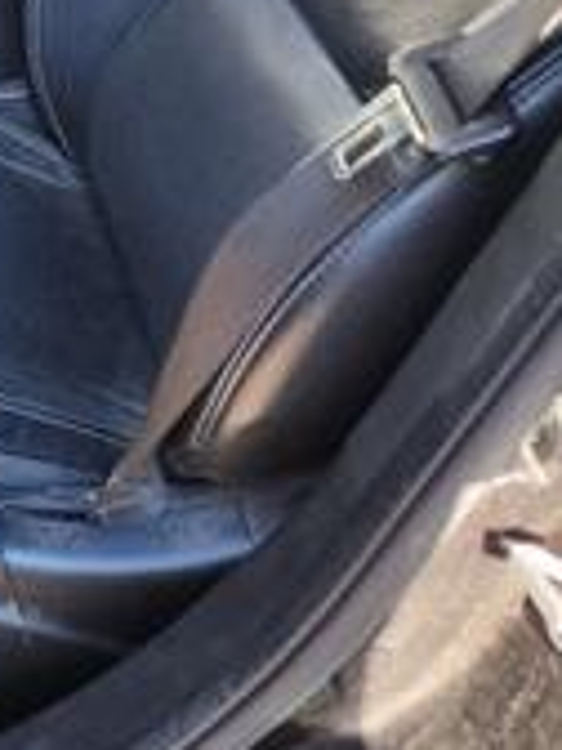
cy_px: 107
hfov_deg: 16.8
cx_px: -513
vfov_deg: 27.4
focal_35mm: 69
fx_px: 1494
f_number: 1.8
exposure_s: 1/180
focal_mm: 6.4
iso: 160
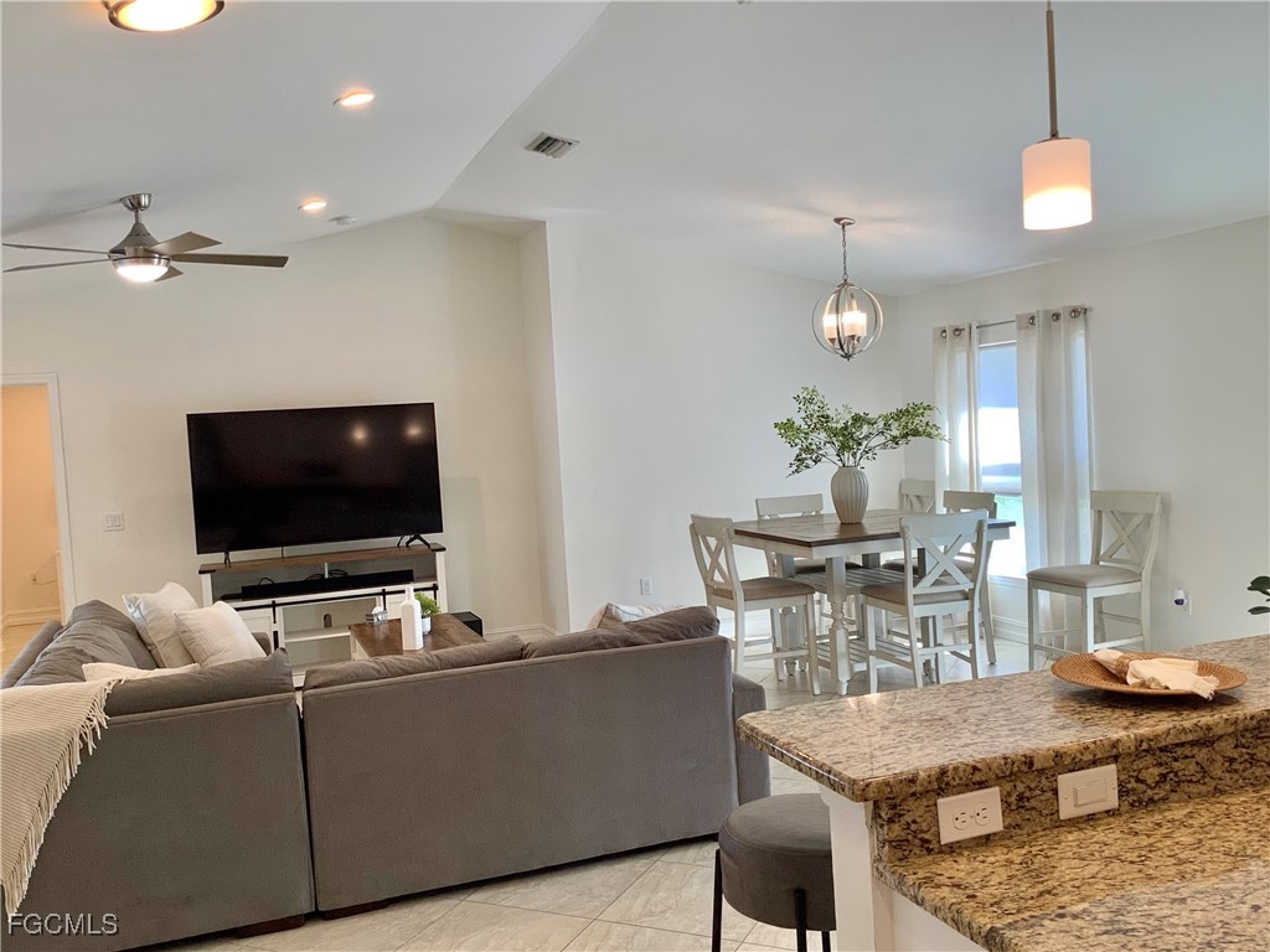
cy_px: 476
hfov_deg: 58.4
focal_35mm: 31
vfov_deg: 45.4
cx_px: 635
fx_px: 1137
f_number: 2.4
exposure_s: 1/120
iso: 64
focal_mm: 3.3
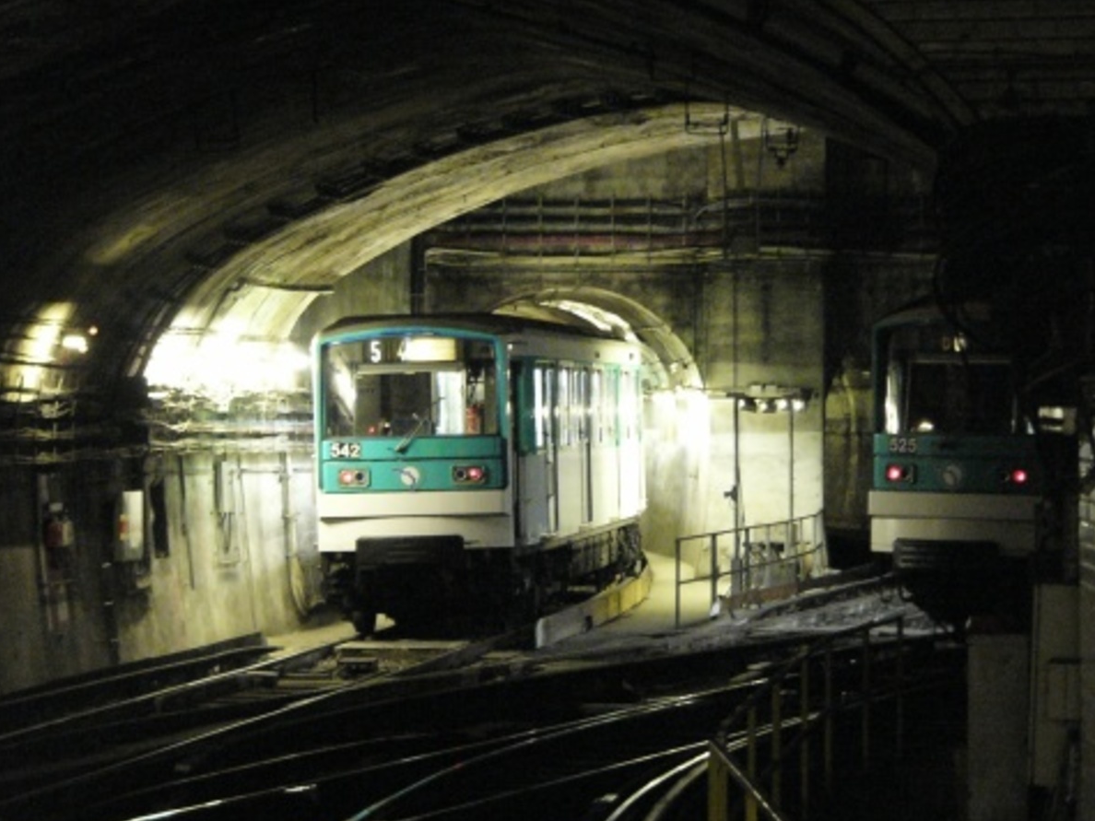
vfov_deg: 10.8
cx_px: 653
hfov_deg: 14.4
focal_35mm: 137
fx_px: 4334
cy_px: 457
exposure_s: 1/3.2
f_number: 2.8
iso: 400
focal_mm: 18.9
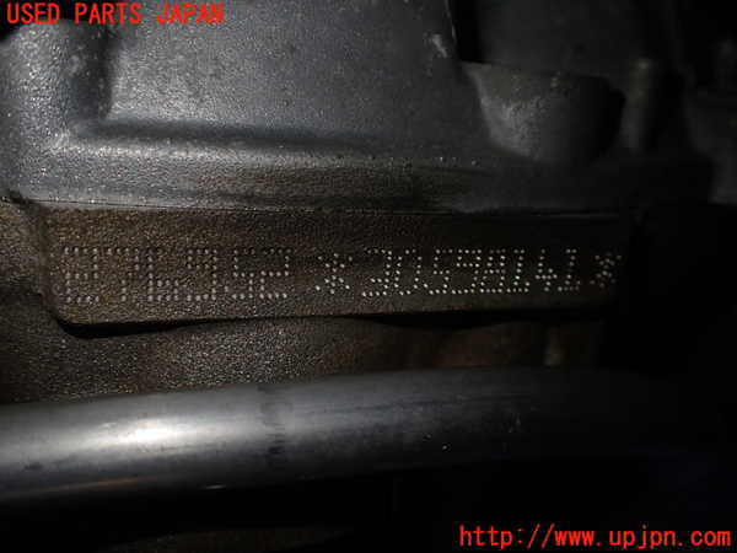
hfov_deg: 60.0
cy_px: 276
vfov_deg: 46.8
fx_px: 639
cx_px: 368
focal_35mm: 30
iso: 100
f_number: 2.3
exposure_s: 1/160
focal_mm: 5.4
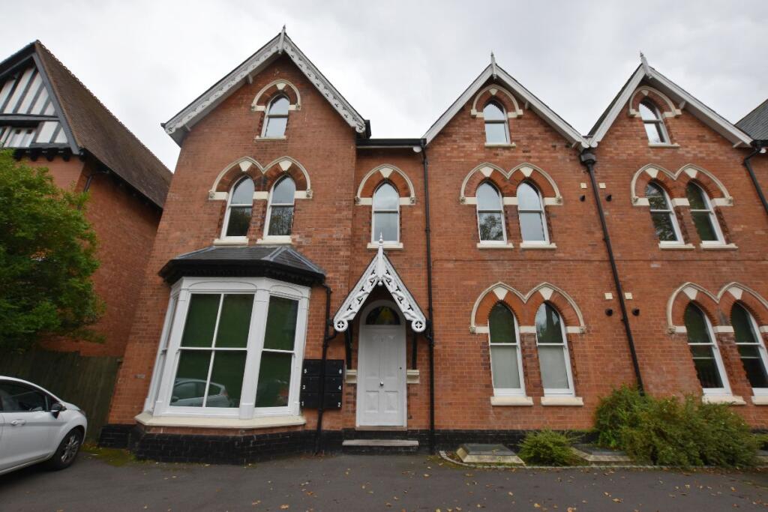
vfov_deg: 77.3
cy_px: 256
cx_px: 384
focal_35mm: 15
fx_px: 320
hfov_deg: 100.4
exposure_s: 1/160
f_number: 6.3
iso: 200
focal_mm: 10
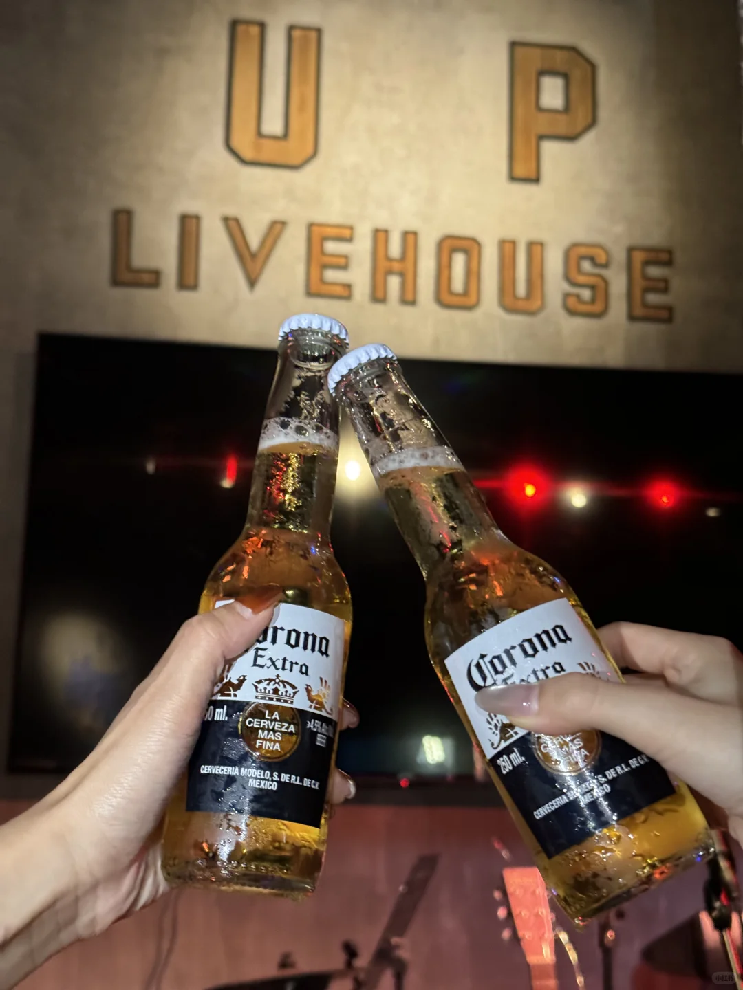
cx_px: 372
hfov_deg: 30.3
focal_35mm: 48
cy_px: 495
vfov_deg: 39.7
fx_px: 1374
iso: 640
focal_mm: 6.76
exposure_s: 1/20
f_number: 1.78
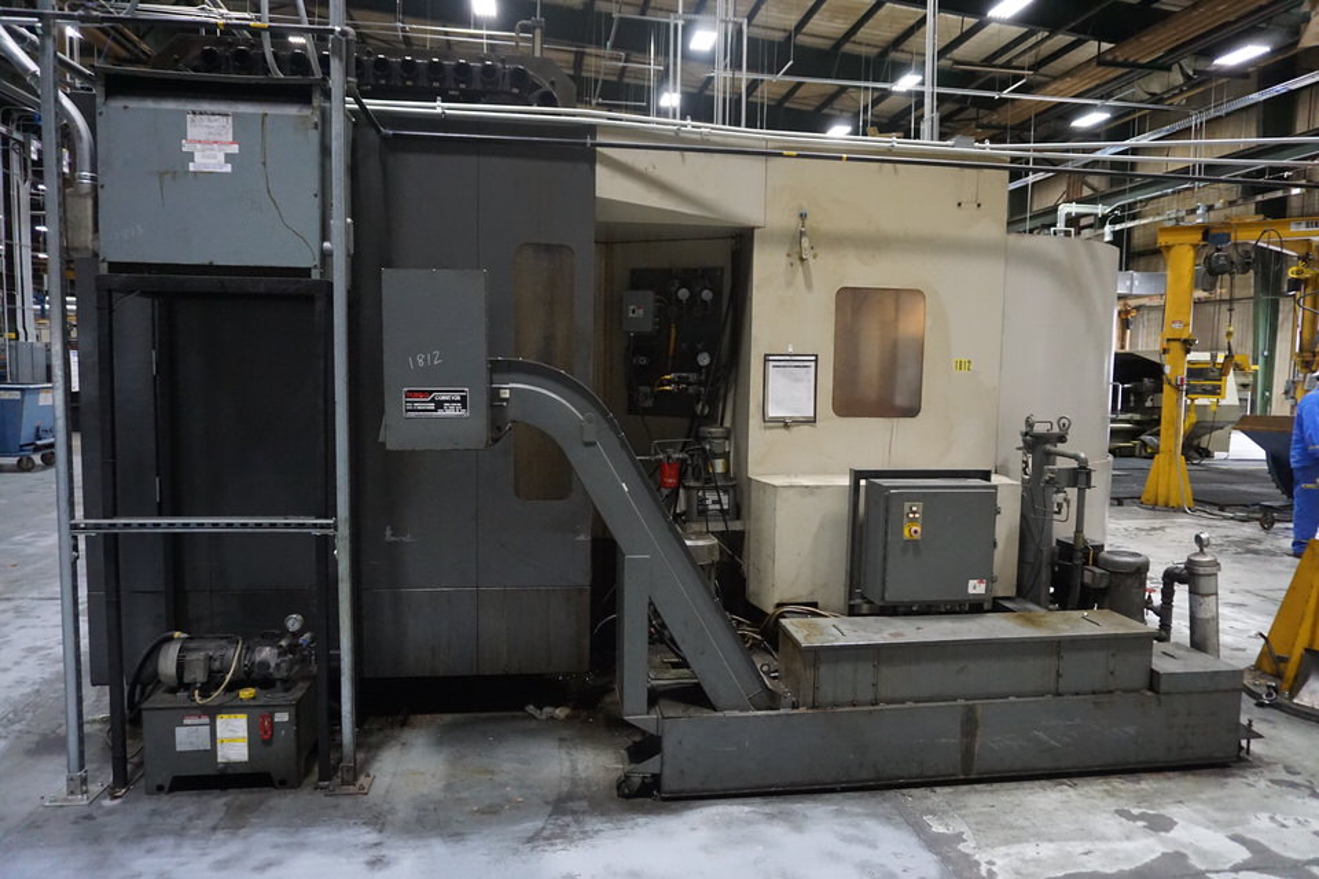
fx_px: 879
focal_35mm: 24
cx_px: 660
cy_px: 440
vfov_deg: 53.1
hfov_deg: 73.7
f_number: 3.5
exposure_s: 1/100
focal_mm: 16
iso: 3200
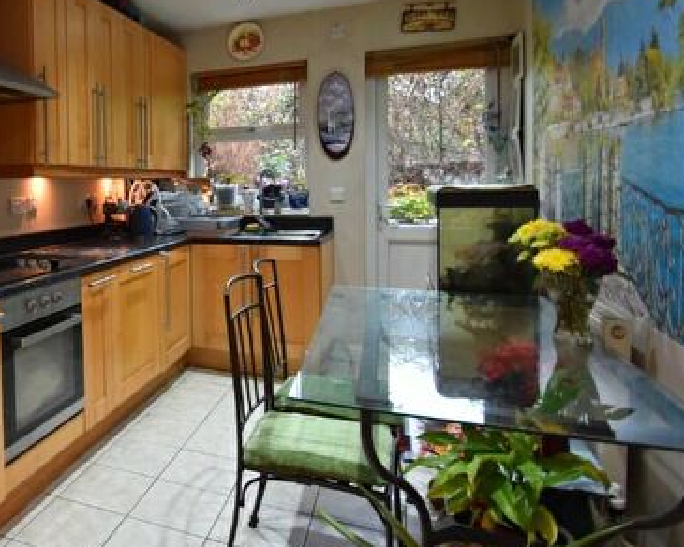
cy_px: 203
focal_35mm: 27
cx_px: 94
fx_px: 547
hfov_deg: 56.9
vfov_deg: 52.6
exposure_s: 1/60
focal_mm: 10
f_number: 4
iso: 560
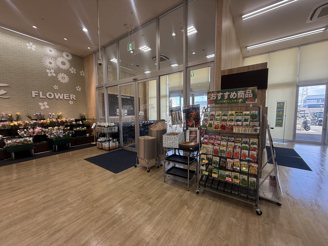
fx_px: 133
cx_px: 164
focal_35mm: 14
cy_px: 123
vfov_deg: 85.7
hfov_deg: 102.1
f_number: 2.2
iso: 64
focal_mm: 2.22
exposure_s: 1/110
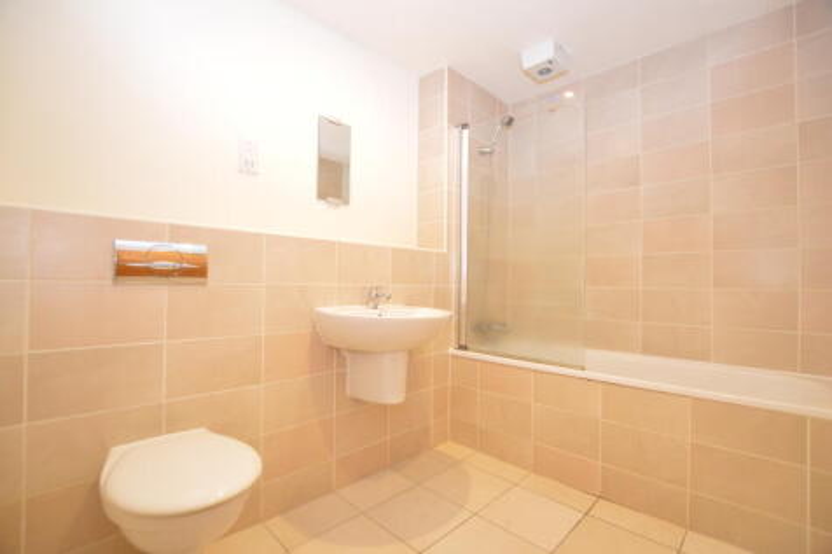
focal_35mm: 15
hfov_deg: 100.4
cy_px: 277
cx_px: 416
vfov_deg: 77.3
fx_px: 347
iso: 2200
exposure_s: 1/60
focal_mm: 10
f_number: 3.5
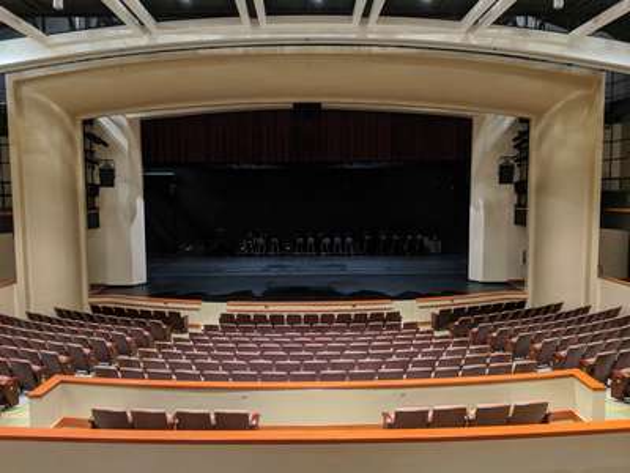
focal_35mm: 27
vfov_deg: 51.4
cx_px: 315
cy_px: 236
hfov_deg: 65.3
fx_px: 491
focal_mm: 4.44
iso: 539
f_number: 1.8
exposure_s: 1/24
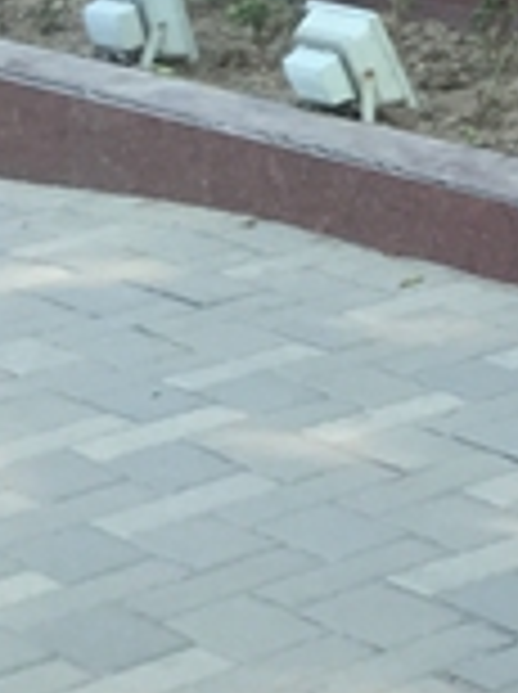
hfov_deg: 8.0
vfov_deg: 12.6
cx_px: 1680
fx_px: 3021
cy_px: -279
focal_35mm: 151
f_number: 2.2
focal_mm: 4.15
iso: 32
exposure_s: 1/153
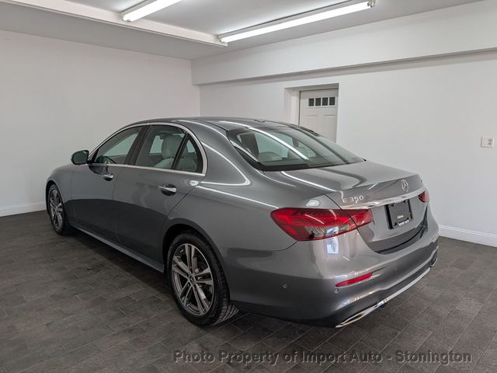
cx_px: 248
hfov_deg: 71.6
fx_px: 345
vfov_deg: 56.8
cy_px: 186
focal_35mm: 24
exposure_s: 1/60
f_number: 1.68
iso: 19
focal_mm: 6.9
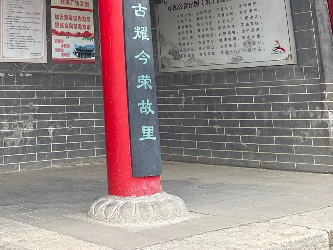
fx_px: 567
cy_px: -30
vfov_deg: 23.2
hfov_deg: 31.8
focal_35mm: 59
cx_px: 66
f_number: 1.78
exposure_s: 1/335
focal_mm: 6.86
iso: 80
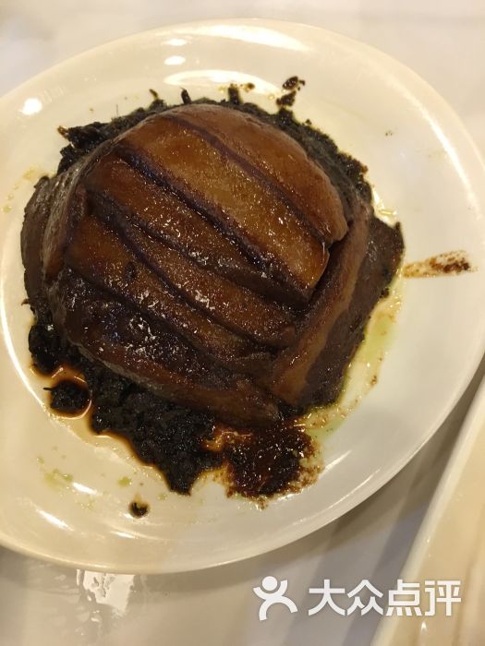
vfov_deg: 61.7
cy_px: 323
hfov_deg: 48.2
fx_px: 542
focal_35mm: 29
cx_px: 242
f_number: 2.2
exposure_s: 1/25
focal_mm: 4.15
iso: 200
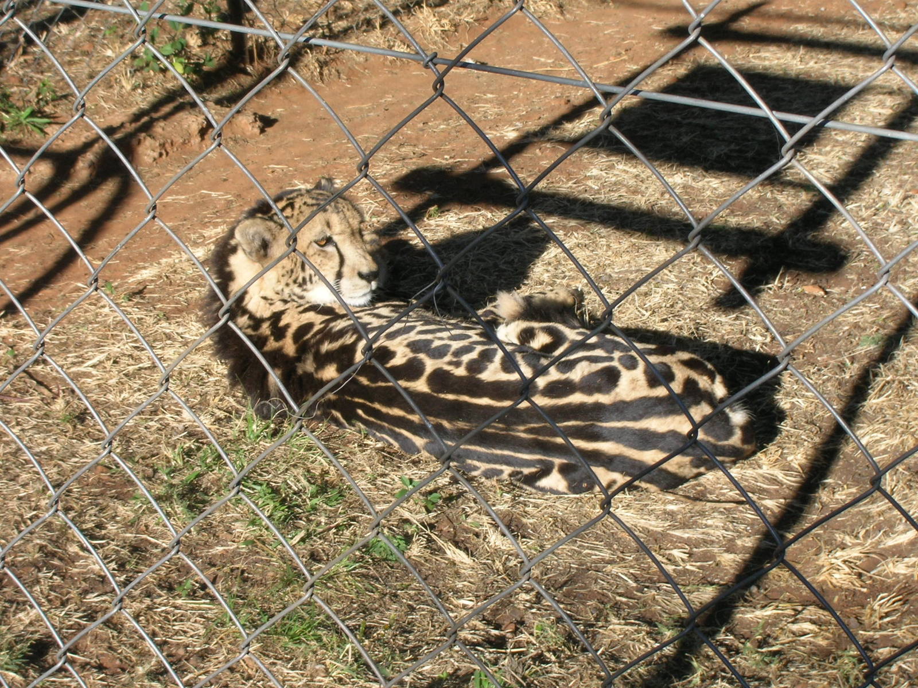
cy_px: 344
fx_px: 2705
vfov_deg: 14.5
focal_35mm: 102
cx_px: 459
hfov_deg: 19.3
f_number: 8.2
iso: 50
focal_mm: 17.1
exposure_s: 1/71
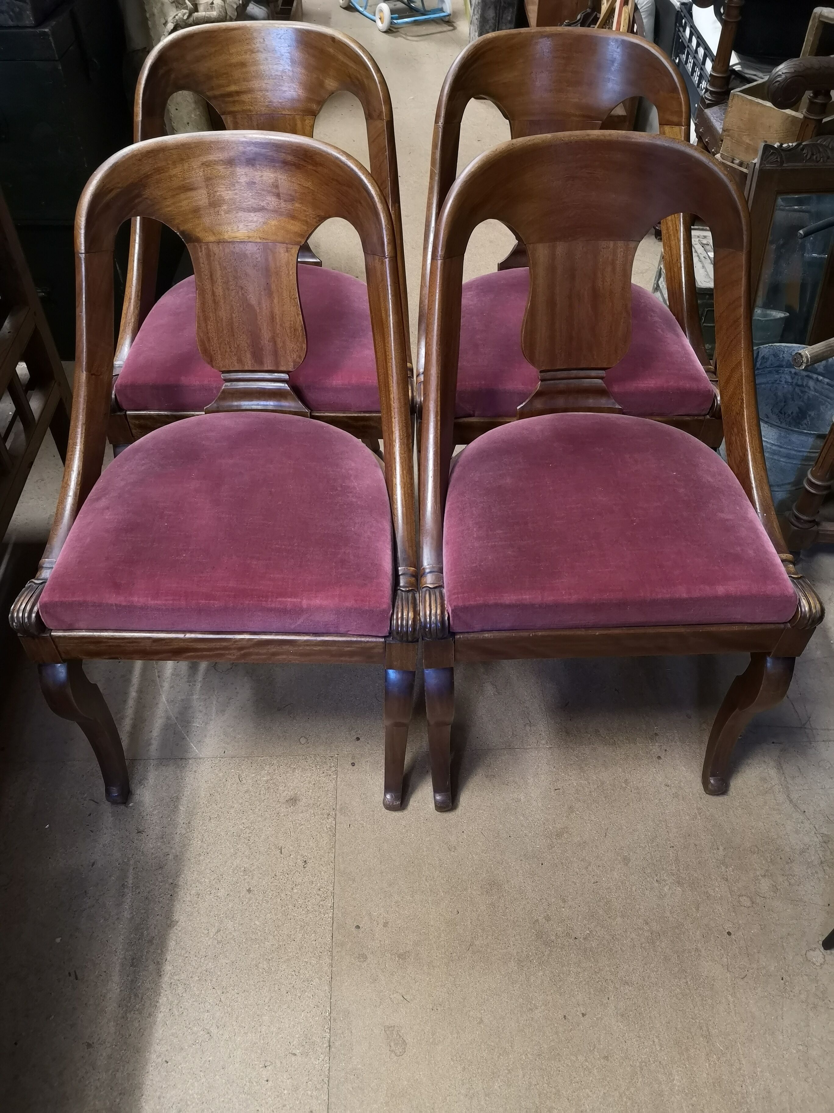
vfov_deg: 65.3
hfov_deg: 51.4
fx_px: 867
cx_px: 417
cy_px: 556
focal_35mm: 27
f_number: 1.8
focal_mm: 3.95
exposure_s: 1/16.7
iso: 640
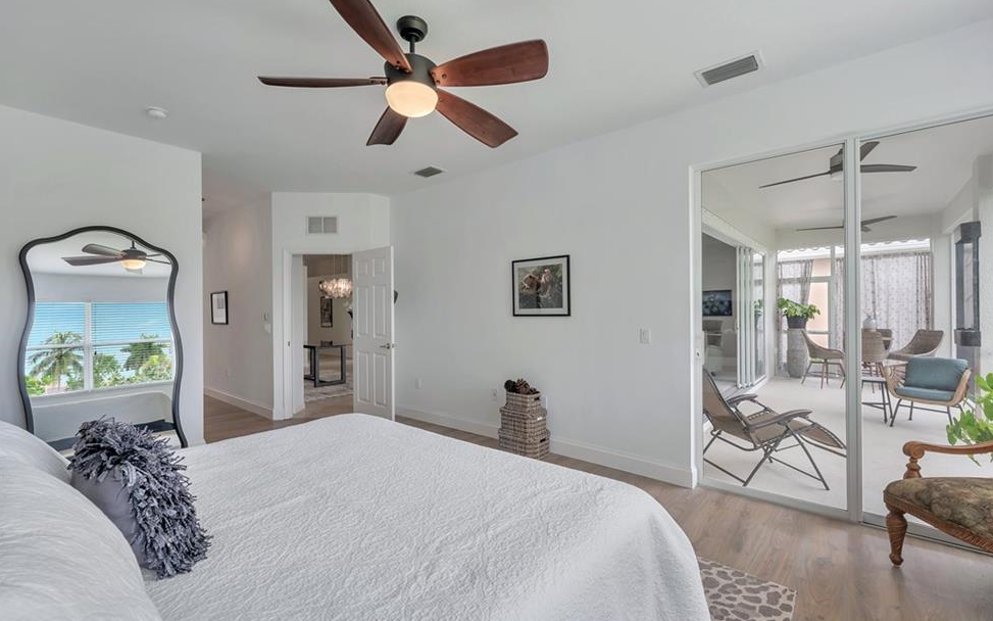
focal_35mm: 15
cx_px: 489
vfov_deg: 74.8
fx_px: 406
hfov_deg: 101.5
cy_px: 312
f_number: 11
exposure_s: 1/100
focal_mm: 14
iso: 200
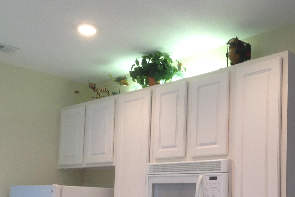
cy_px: 161
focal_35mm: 55
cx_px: 170
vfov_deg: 24.2
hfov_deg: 36.2
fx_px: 451
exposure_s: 1/40
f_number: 2.4
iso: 64
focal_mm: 4.28
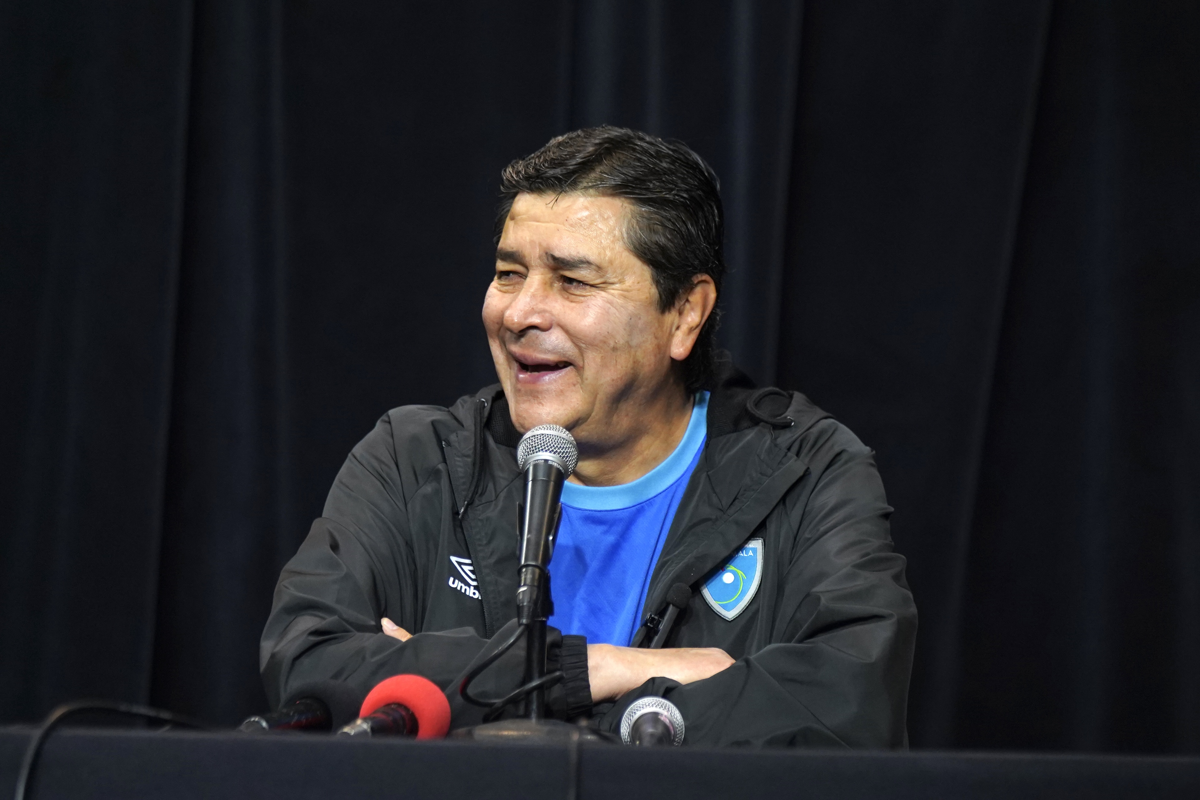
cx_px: 600
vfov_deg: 6.5
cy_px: 400
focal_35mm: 210
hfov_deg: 9.8
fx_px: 6999
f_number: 2.8
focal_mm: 140
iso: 2000
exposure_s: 1/1000
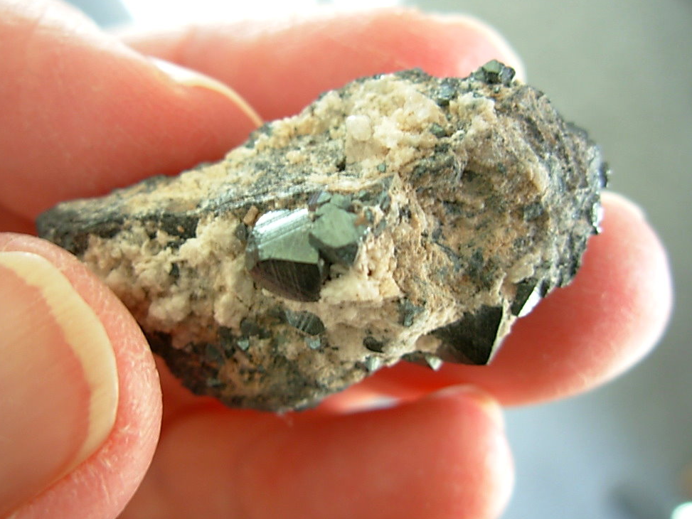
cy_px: 247
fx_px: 800
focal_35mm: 40
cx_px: 334
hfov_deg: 46.8
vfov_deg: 36.0
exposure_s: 1/10.7
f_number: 2.9
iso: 50
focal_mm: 6.3
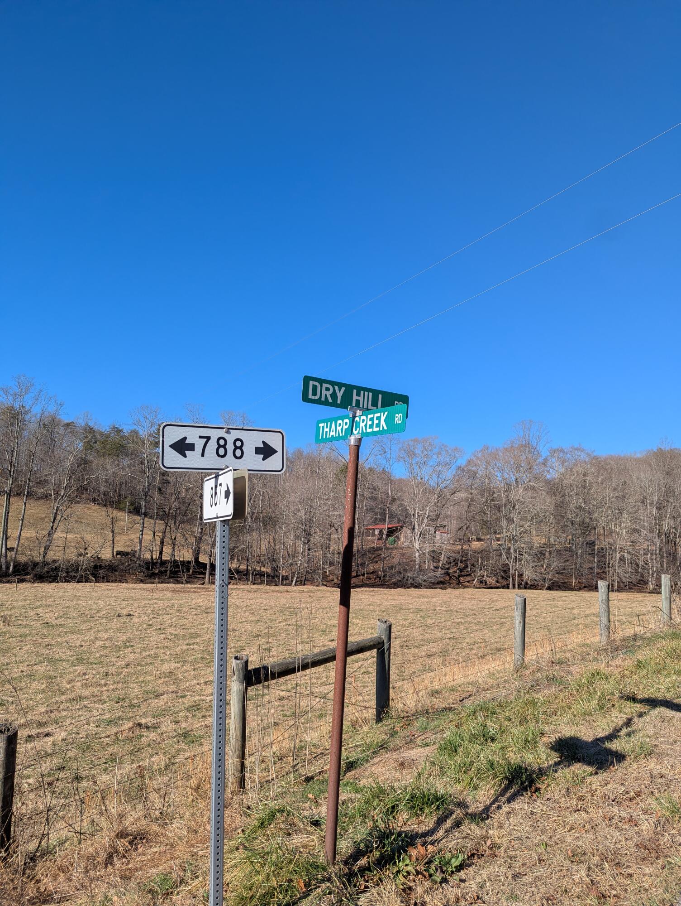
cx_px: 340
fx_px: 628
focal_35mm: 24
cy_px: 453
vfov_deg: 71.5
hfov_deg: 56.9
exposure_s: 1/1742
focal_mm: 6.81
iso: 43
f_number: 1.85
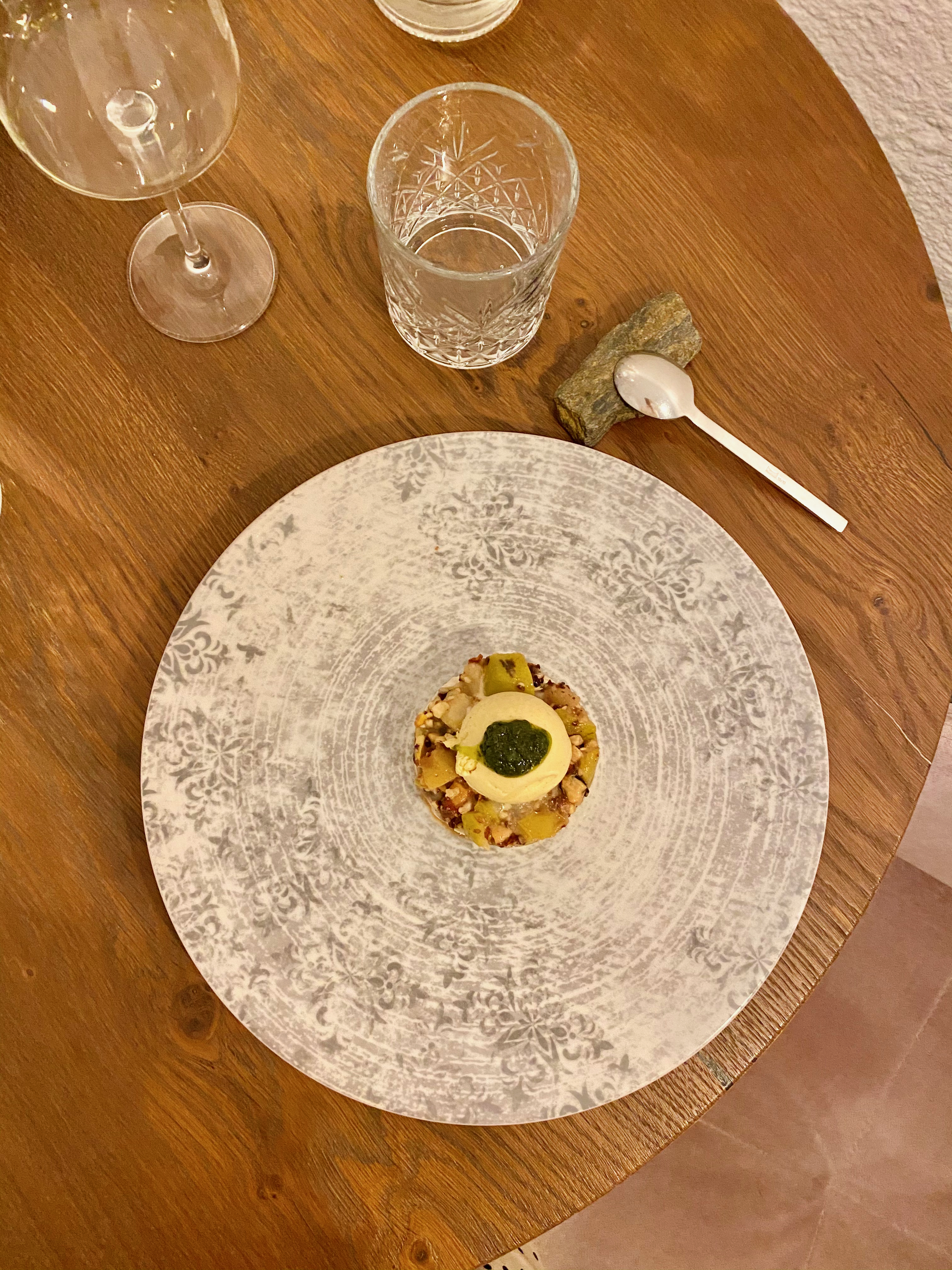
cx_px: 476
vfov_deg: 67.3
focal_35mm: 26
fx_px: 953
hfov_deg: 53.1
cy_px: 635
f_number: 1.8
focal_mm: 4.25
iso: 500
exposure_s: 1/33
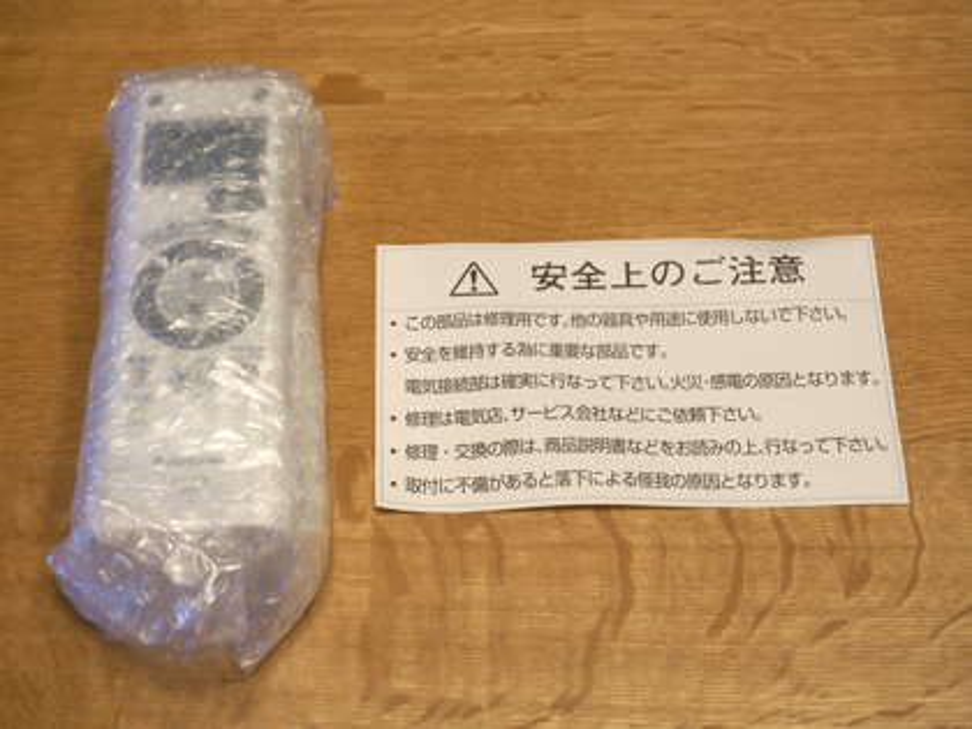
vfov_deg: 18.4
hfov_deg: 24.4
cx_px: 486
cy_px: 364
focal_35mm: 80
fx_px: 2246
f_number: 5
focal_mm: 40
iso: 400
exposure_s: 1/80
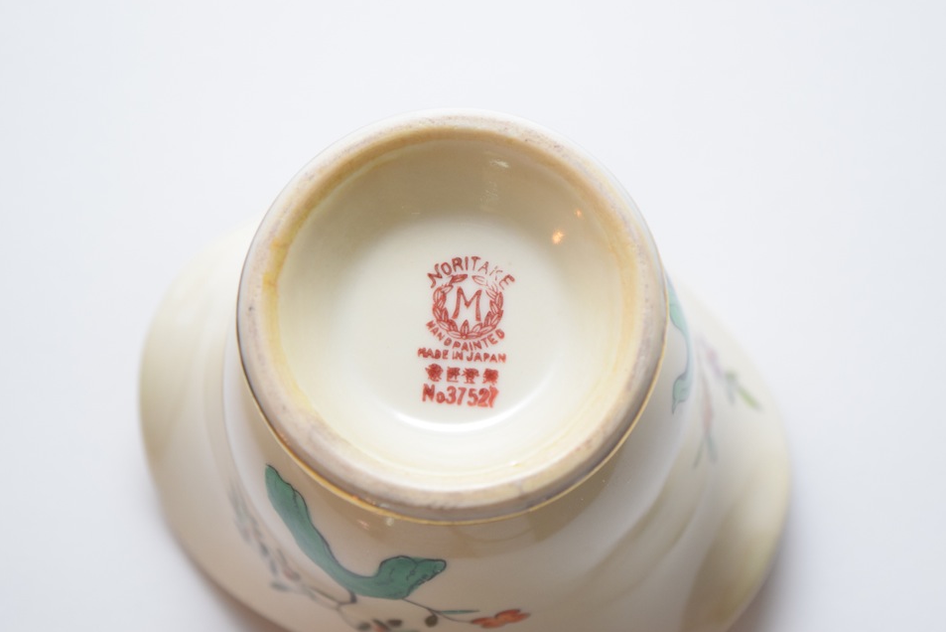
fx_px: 2274
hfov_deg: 23.5
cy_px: 314
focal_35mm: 87
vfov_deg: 15.8
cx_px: 462
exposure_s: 1/60
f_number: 5.6
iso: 900
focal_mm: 55
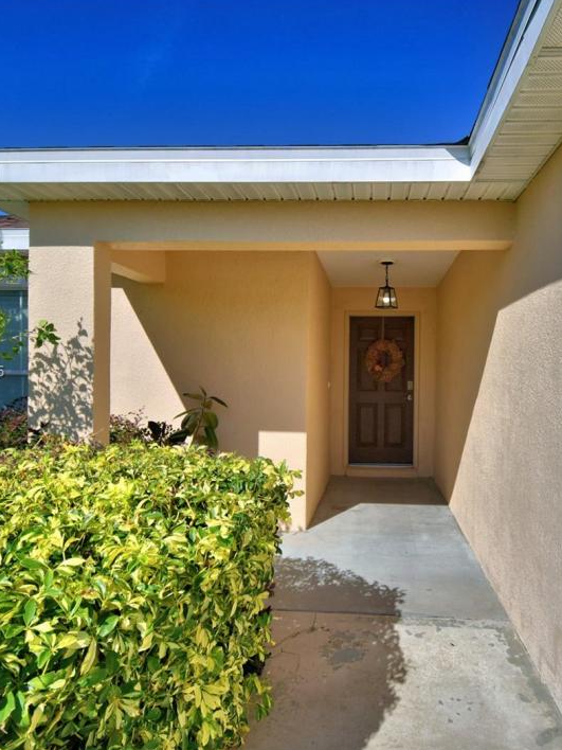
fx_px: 476
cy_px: 373
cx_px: 347
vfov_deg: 76.4
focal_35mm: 22
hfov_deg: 60.4
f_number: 4.5
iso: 100
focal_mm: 10
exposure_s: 1/2000
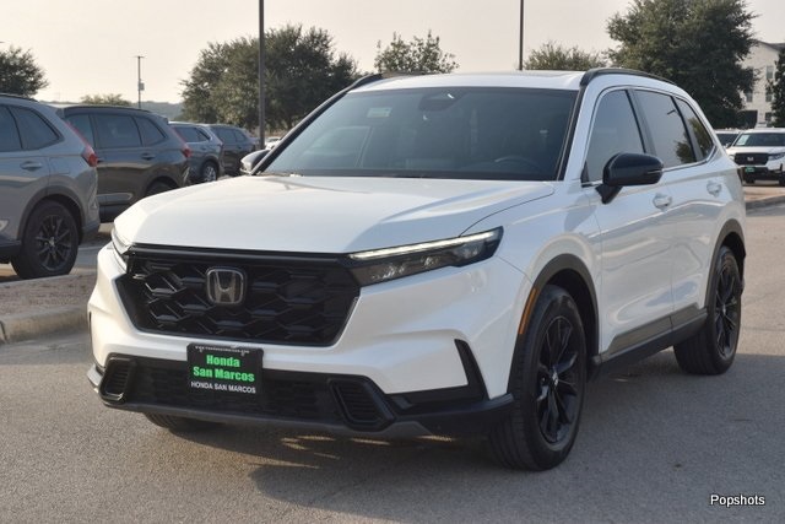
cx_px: 392
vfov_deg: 20.6
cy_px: 262
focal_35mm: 66
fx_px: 1439
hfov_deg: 30.5
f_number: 9
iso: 200
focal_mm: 44
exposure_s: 1/320
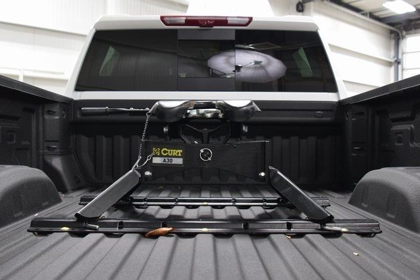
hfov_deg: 53.1
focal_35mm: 36
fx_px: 420
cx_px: 210
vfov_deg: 36.9
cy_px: 140
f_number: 4.5
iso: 1600
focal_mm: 24
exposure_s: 1/60
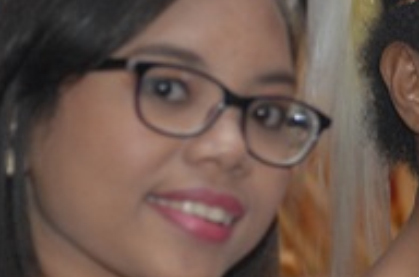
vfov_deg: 3.7
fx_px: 4342
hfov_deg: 5.5
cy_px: 132
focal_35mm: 374
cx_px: 519
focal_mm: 80
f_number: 3.5
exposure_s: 1/40
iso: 640
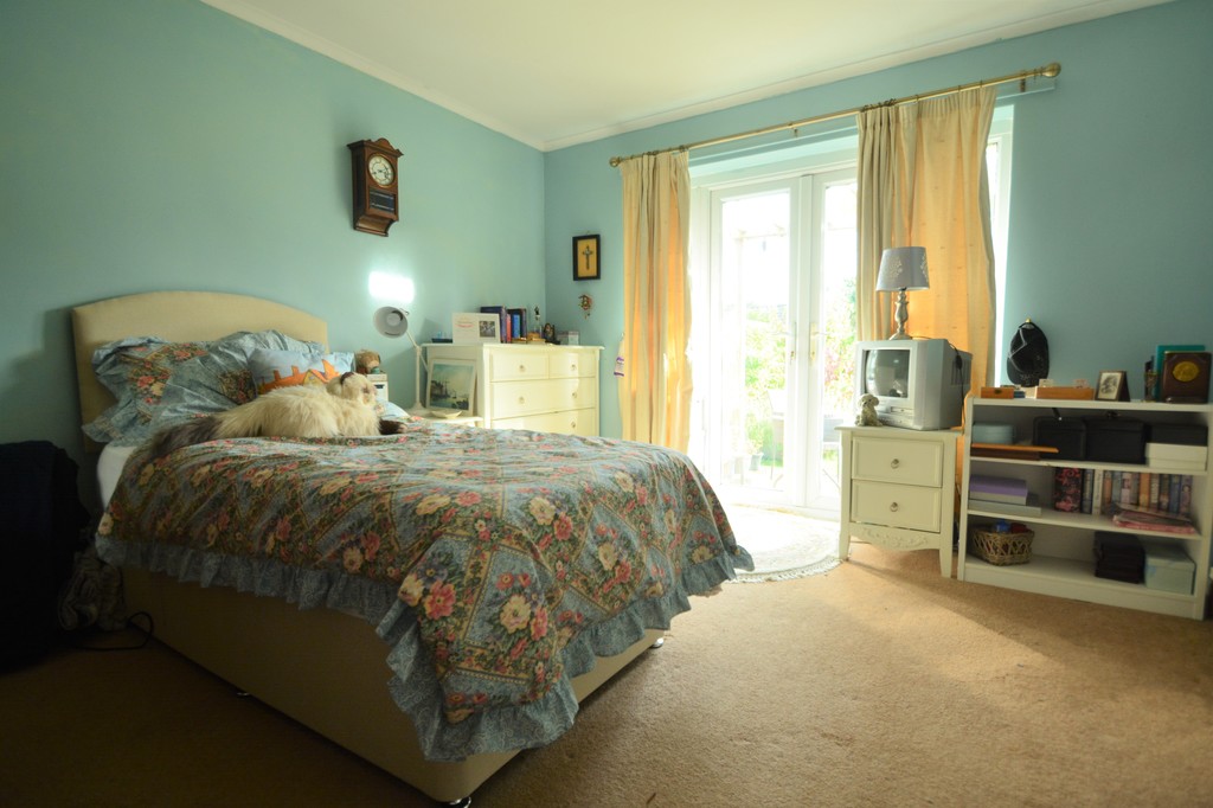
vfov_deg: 77.3
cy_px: 404
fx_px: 505
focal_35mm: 15
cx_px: 606
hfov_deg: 100.4
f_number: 5
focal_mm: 10
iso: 400
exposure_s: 1/100
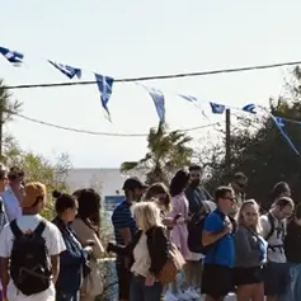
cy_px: 95
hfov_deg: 14.7
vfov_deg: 15.0
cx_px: 319
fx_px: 1141
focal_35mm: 116
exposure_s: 1/400
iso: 100
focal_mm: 18
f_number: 7.1
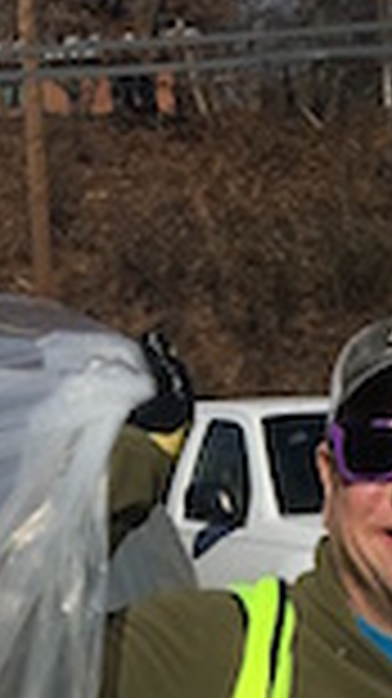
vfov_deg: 12.9
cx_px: -68
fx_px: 3017
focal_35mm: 163
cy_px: 833
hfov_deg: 7.4
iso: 25
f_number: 2.2
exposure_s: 1/5128
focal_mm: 4.15
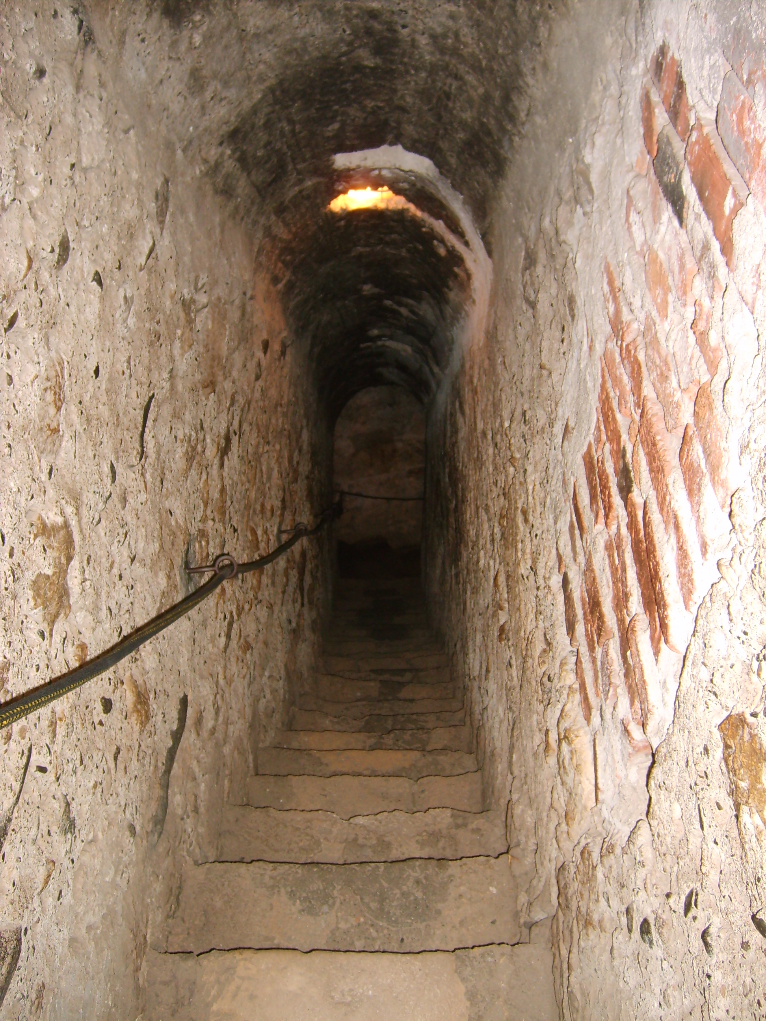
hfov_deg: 40.7
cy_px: 510
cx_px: 383
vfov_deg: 52.6
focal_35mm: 35
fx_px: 1033
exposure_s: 1/30
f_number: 2.8
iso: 104
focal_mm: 5.8
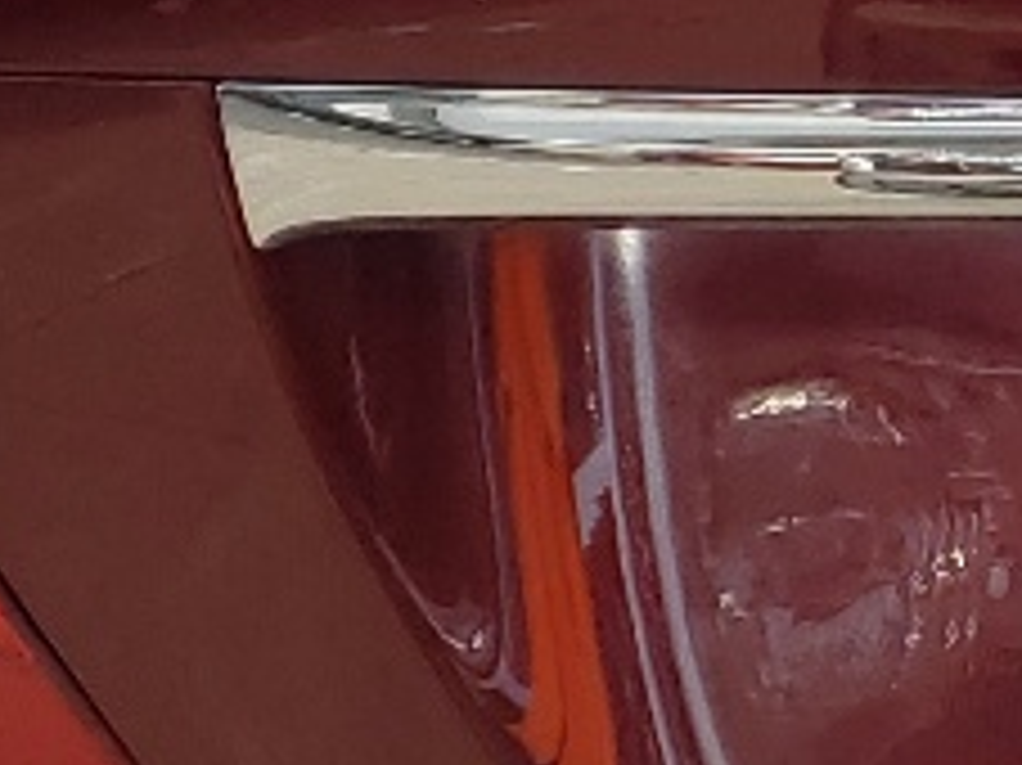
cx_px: 1832
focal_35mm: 183
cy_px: 414
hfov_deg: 10.2
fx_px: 5400
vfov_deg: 8.1
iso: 50
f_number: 1.5
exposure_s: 1/2000
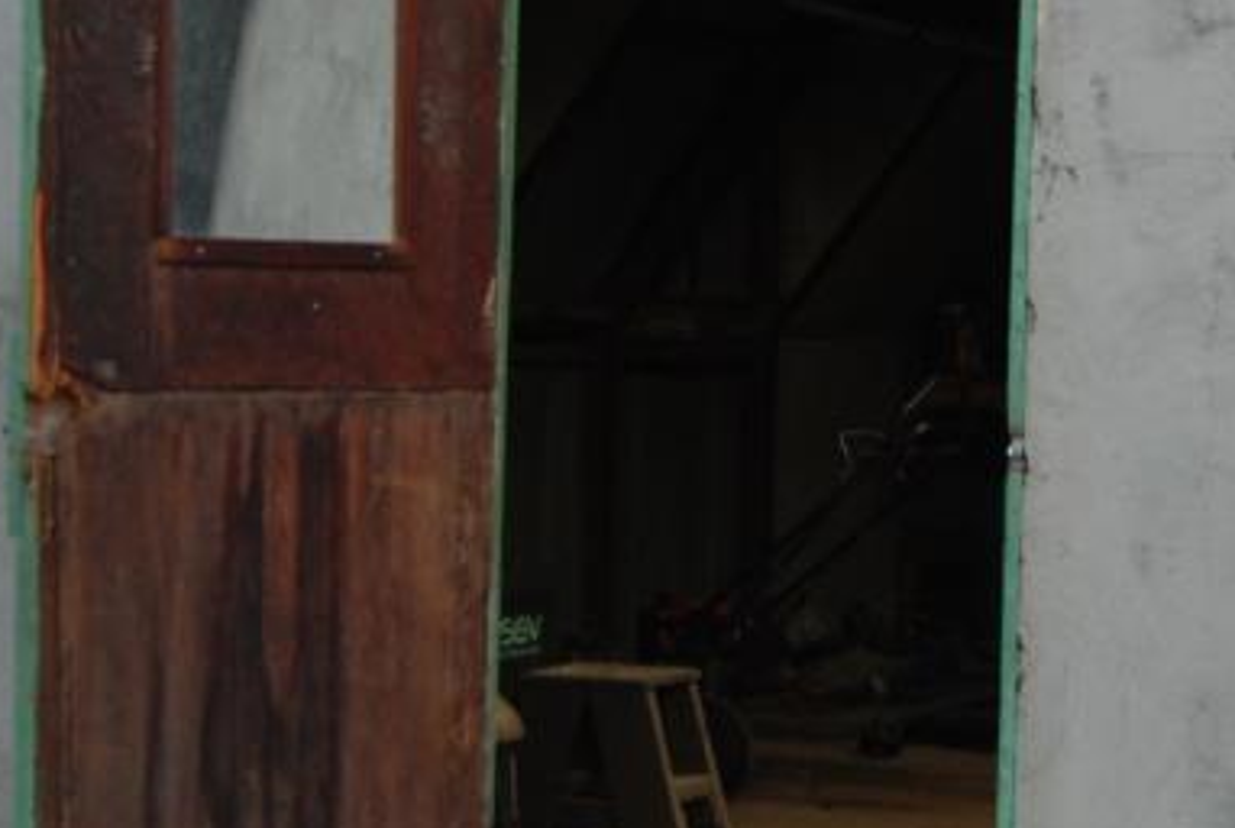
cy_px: 194
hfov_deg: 18.2
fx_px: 3847
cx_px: 721
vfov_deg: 12.2
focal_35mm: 112
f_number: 3.5
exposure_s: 1/30
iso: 200
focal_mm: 19
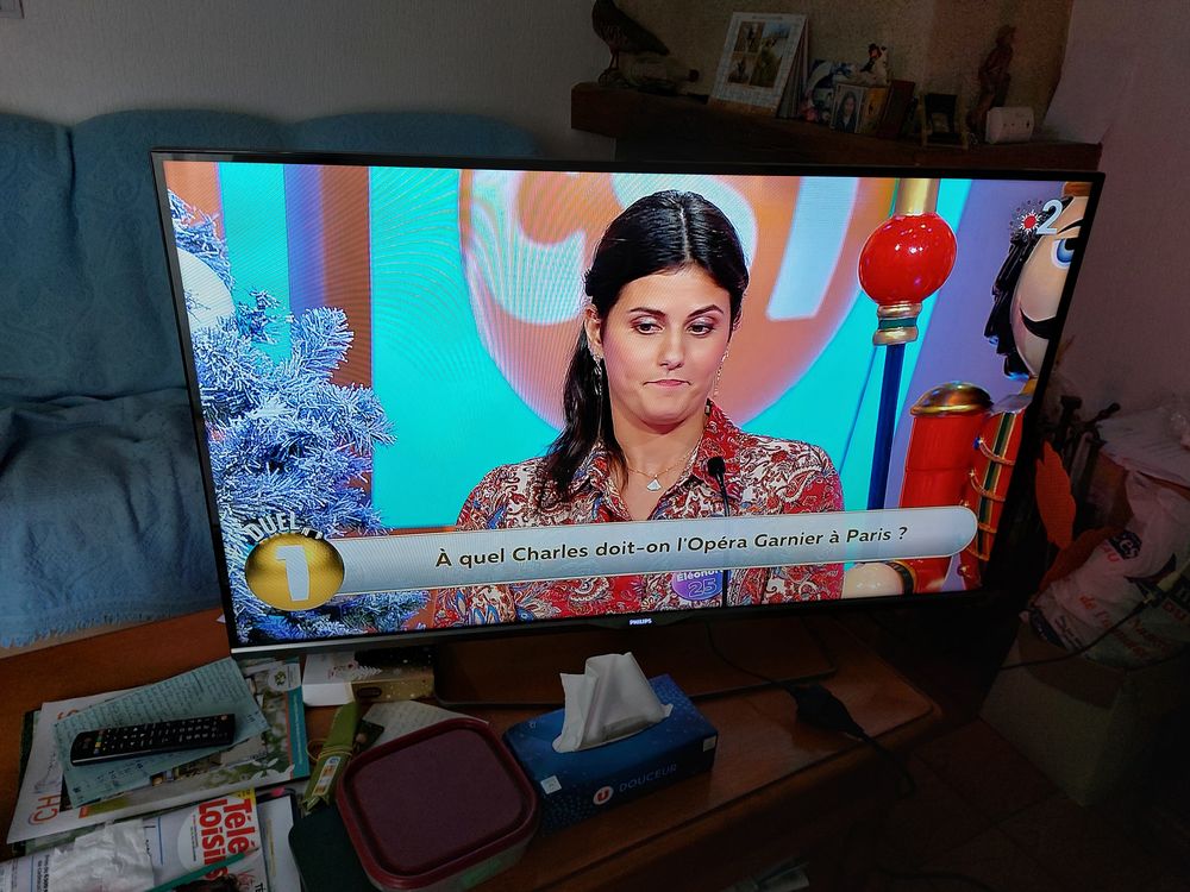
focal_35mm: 25
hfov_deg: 69.4
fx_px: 859
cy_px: 446
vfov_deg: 54.9
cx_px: 595
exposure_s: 1/50
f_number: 1.8
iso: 100
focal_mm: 5.23
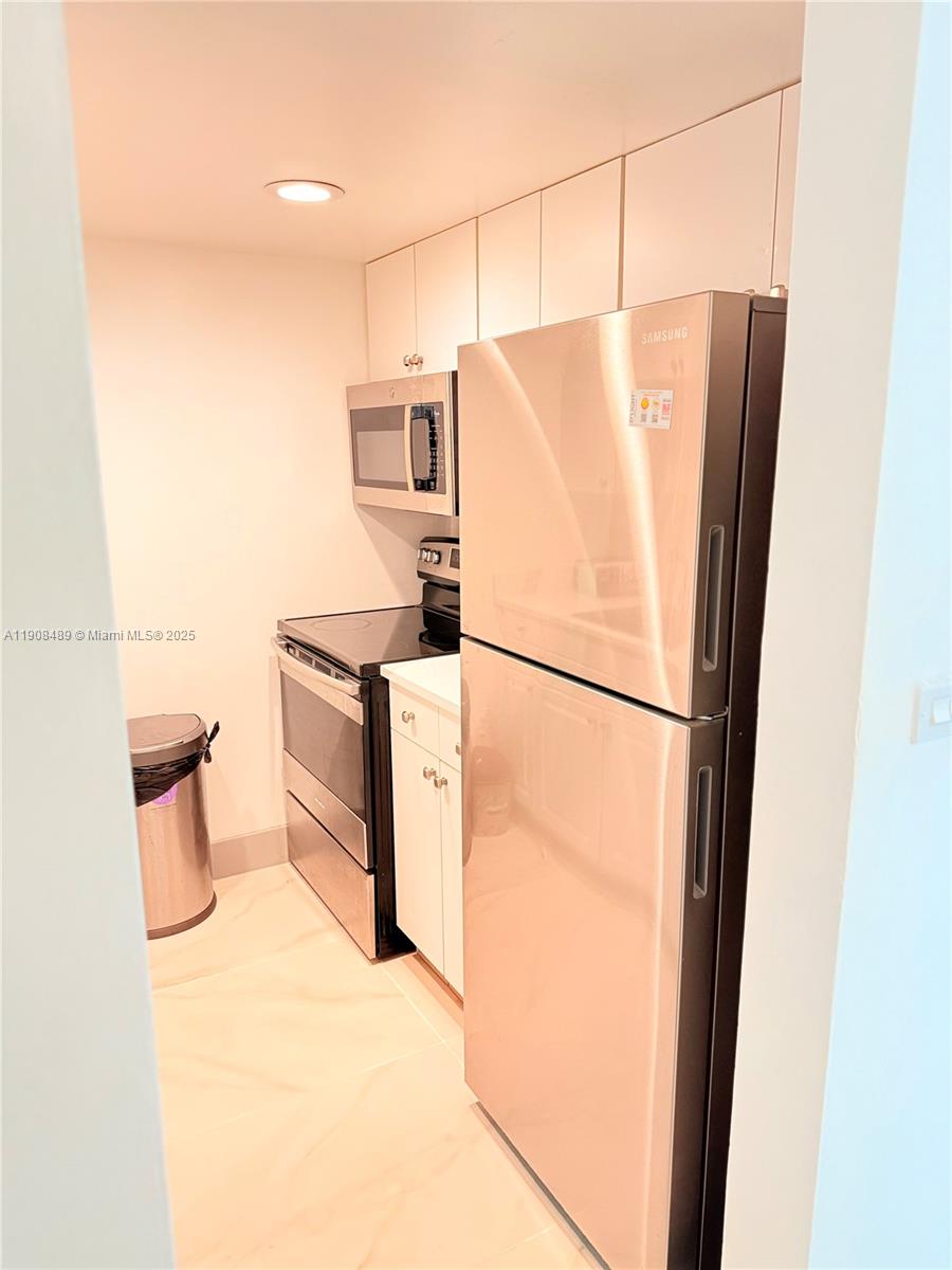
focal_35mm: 24
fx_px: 880
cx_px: 476
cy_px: 635
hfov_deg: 56.8
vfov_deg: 71.6
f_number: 1.78
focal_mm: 6.76
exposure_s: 1/60
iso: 400
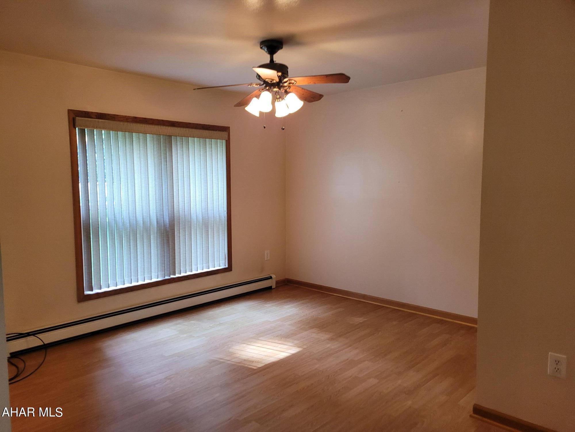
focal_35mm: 26
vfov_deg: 53.1
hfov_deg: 67.3
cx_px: 288
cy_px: 216
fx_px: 432
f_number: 1.8
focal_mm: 5.4
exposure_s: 1/120
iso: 320
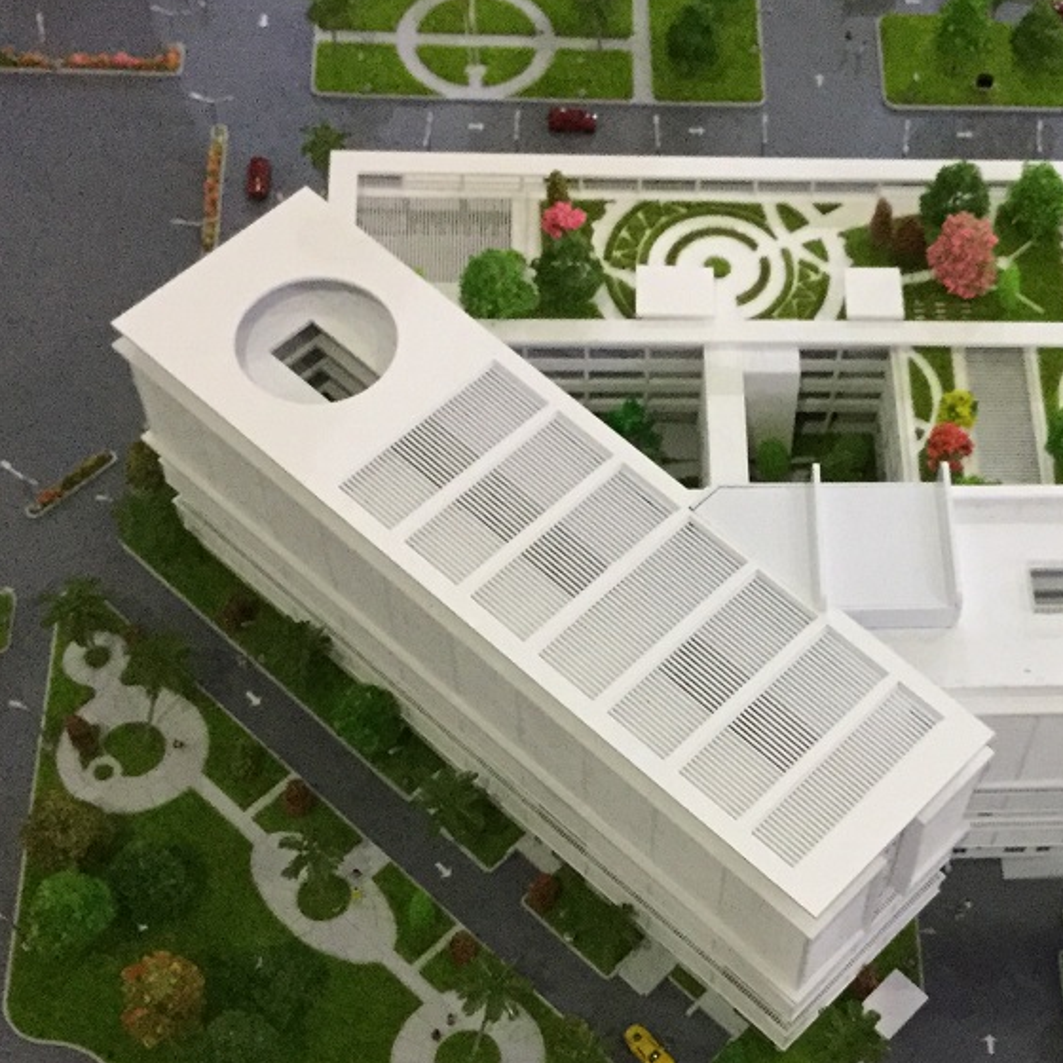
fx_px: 2154
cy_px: 645
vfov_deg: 27.7
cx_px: 820
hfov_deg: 27.3
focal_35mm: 62
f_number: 2.4
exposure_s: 1/17
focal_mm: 3.3
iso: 250
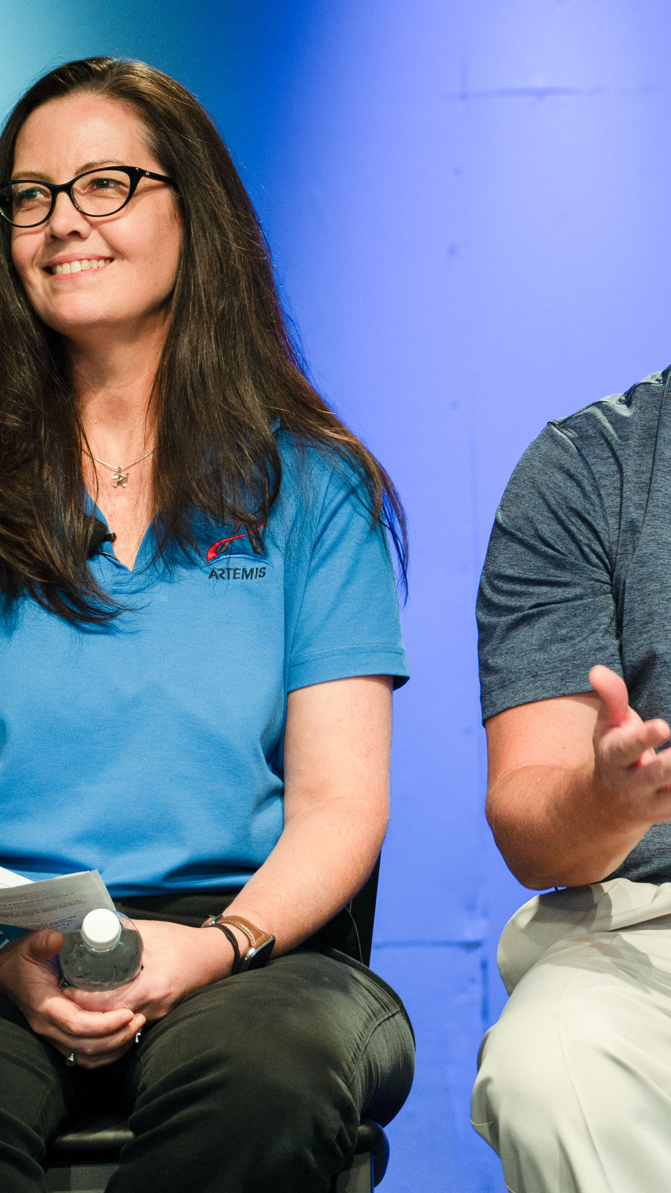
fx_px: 8887
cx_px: 748
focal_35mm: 281
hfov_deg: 4.3
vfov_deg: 7.7
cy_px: 442
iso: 1000
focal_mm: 139
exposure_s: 1/250
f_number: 5.6
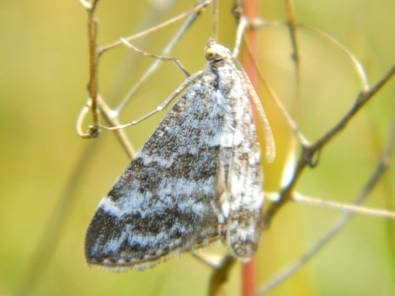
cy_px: 148
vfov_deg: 7.4
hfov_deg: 9.8
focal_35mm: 201
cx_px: 182
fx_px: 2293
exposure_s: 1/40
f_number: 13.9
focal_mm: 27
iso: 80
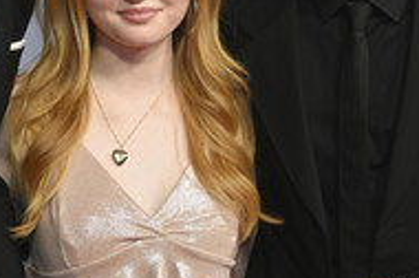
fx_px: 1545
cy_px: -31
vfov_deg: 10.2
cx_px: 111
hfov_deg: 15.4
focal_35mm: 133
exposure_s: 1/160
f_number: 5.6
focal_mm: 56
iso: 800
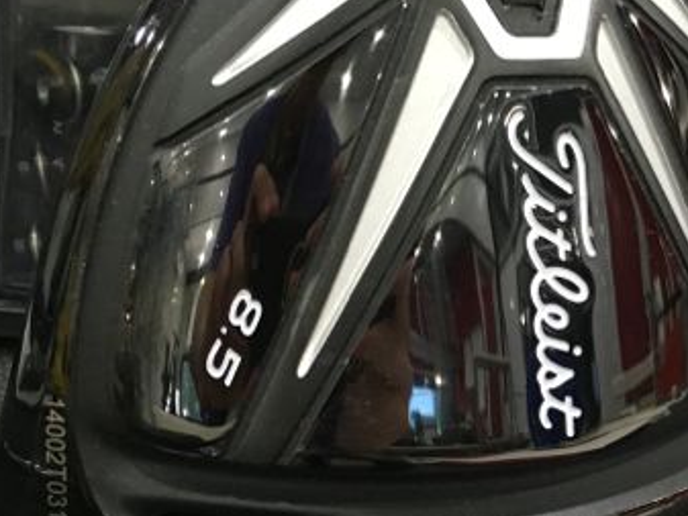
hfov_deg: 21.7
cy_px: 479
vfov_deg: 16.9
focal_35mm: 86
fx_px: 1710
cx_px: 731
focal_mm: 4.15
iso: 125
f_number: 2.2
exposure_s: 1/30
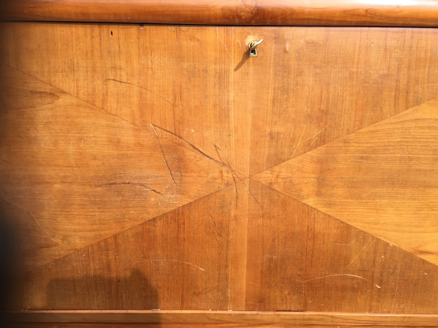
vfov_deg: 48.2
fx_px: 367
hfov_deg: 61.7
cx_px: 219
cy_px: 164
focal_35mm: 29
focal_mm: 4.15
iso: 32
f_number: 2.2
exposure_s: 1/746
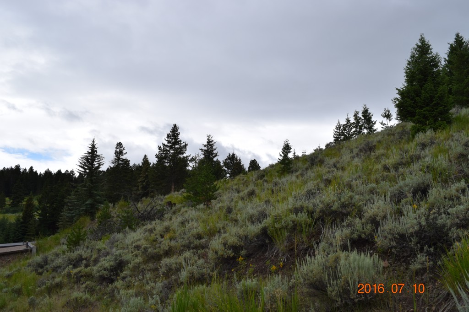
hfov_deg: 67.4
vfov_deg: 47.9
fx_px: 352
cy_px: 156
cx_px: 234
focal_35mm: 27
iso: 200
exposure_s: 1/400
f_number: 10
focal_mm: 18
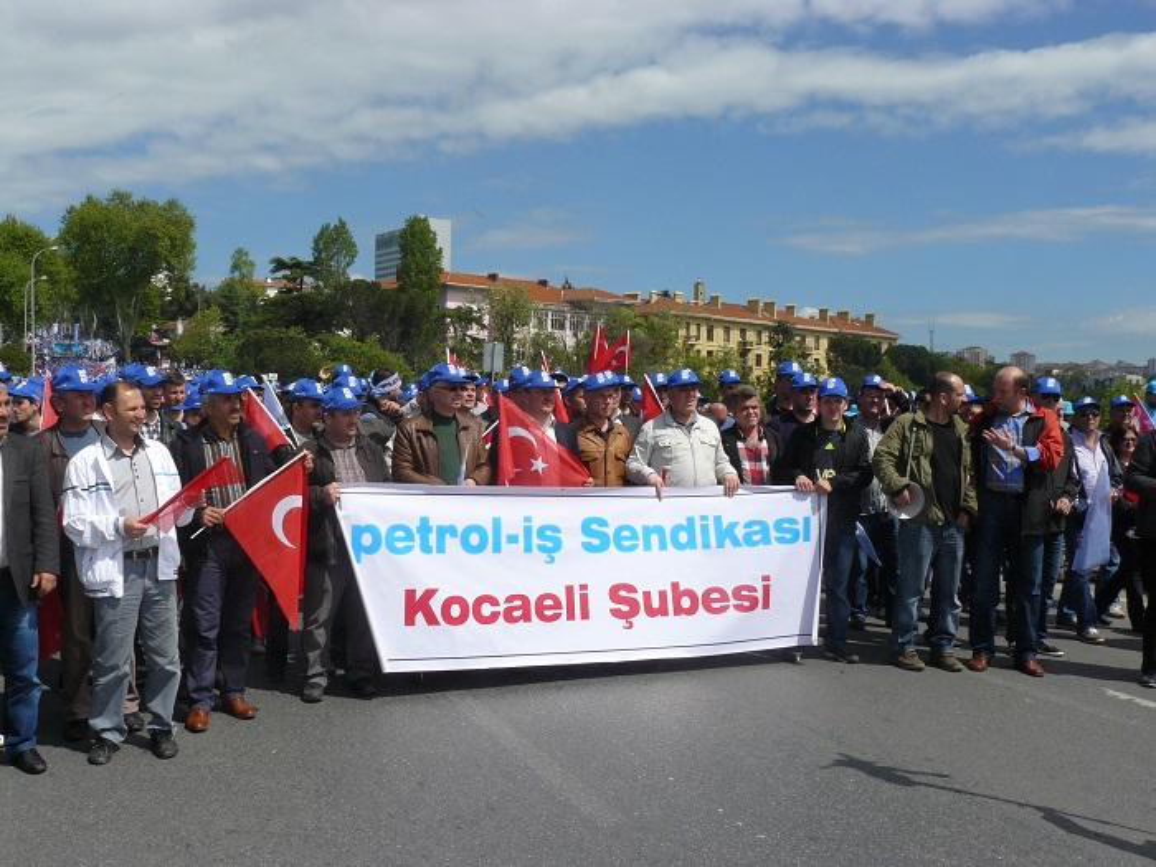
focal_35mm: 36
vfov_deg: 39.7
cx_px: 578
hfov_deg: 51.4
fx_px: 1202
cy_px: 434
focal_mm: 6
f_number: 8
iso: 100
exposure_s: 1/400
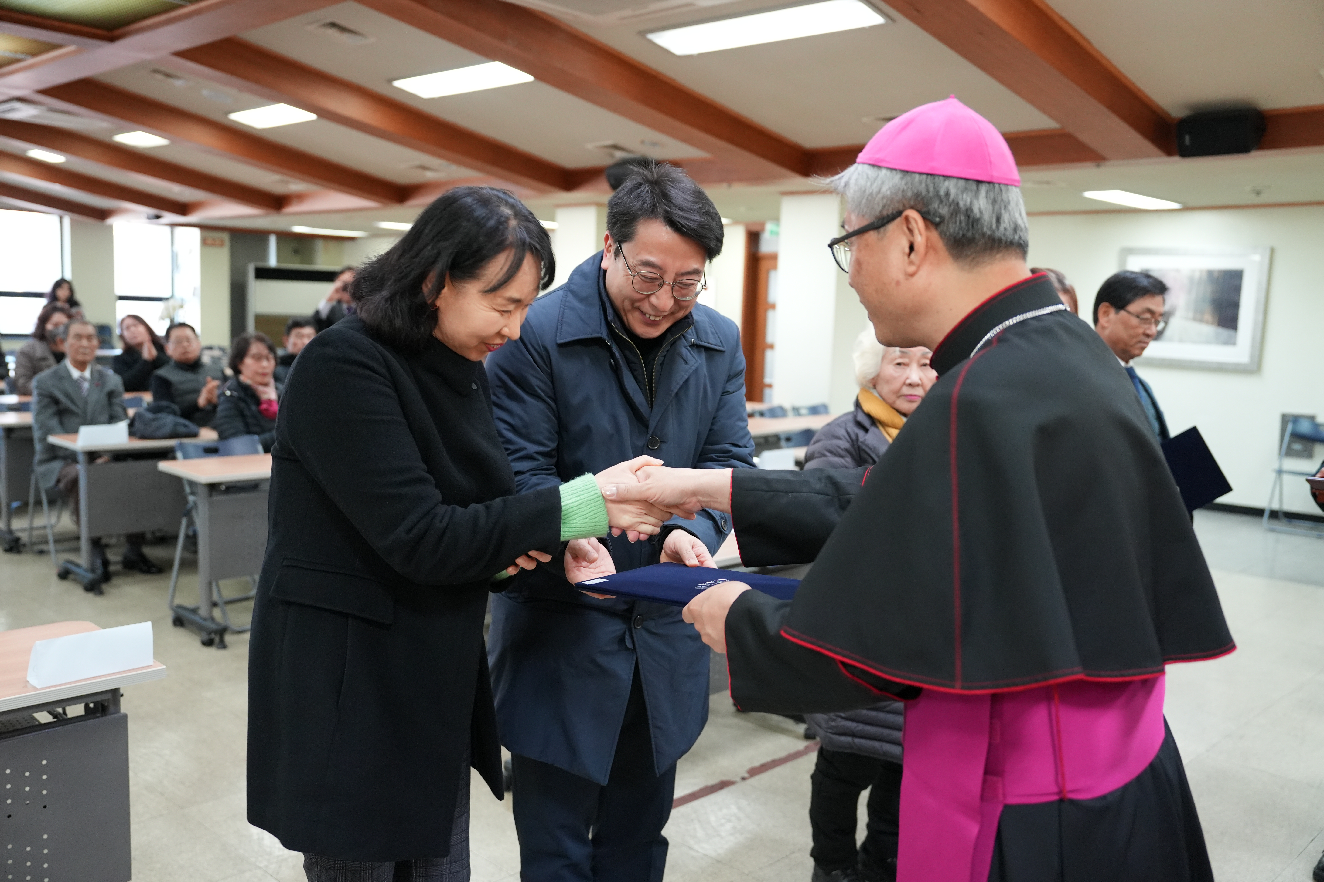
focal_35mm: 32
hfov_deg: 58.7
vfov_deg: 41.1
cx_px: 662
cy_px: 441
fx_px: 1177
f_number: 2.8
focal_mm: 32
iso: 3200
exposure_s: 1/250
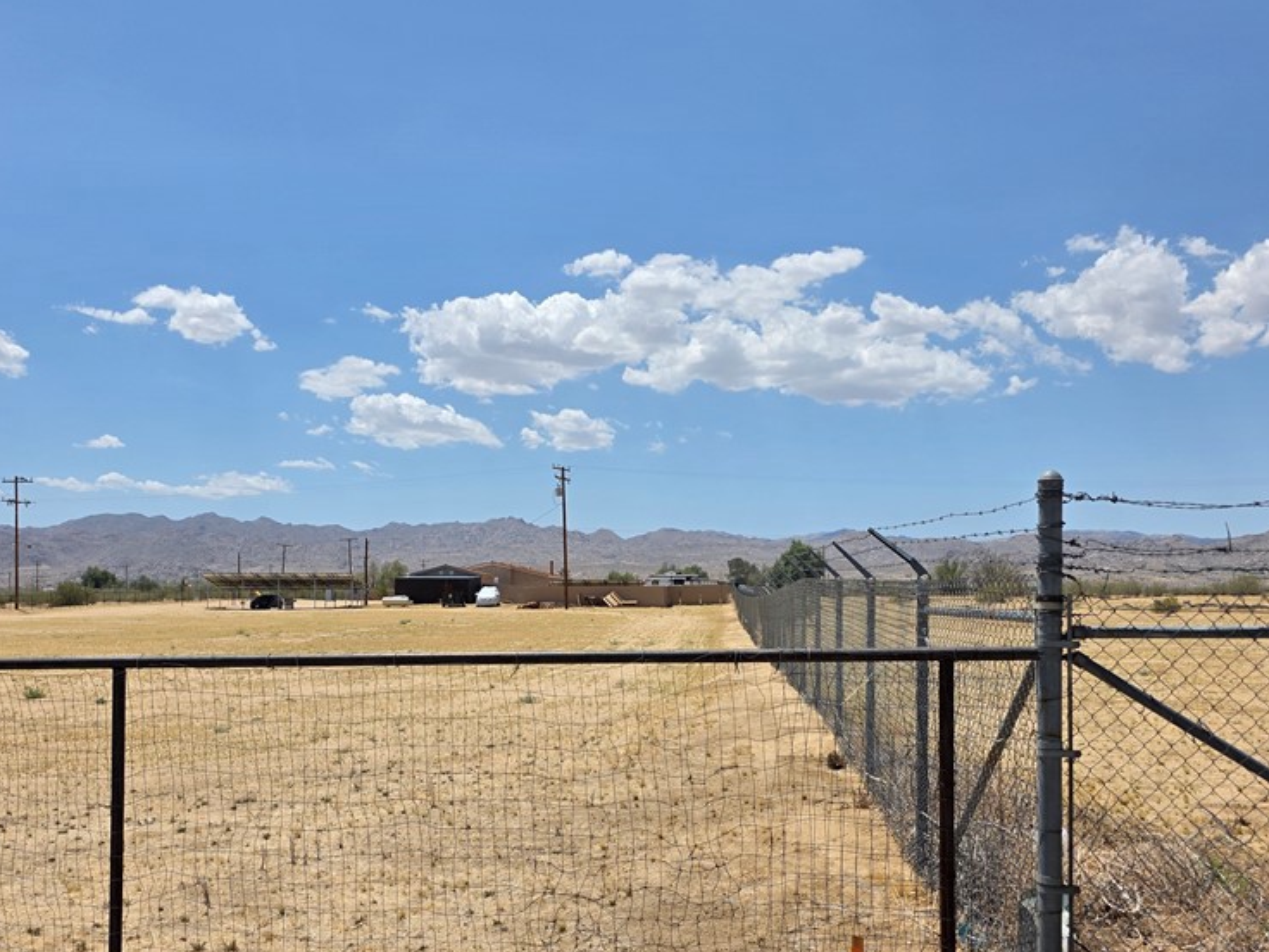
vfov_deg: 43.9
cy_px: 573
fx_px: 1173
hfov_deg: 56.4
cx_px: 509
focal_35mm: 32
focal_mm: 6.3
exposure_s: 1/7944
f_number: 1.7
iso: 50
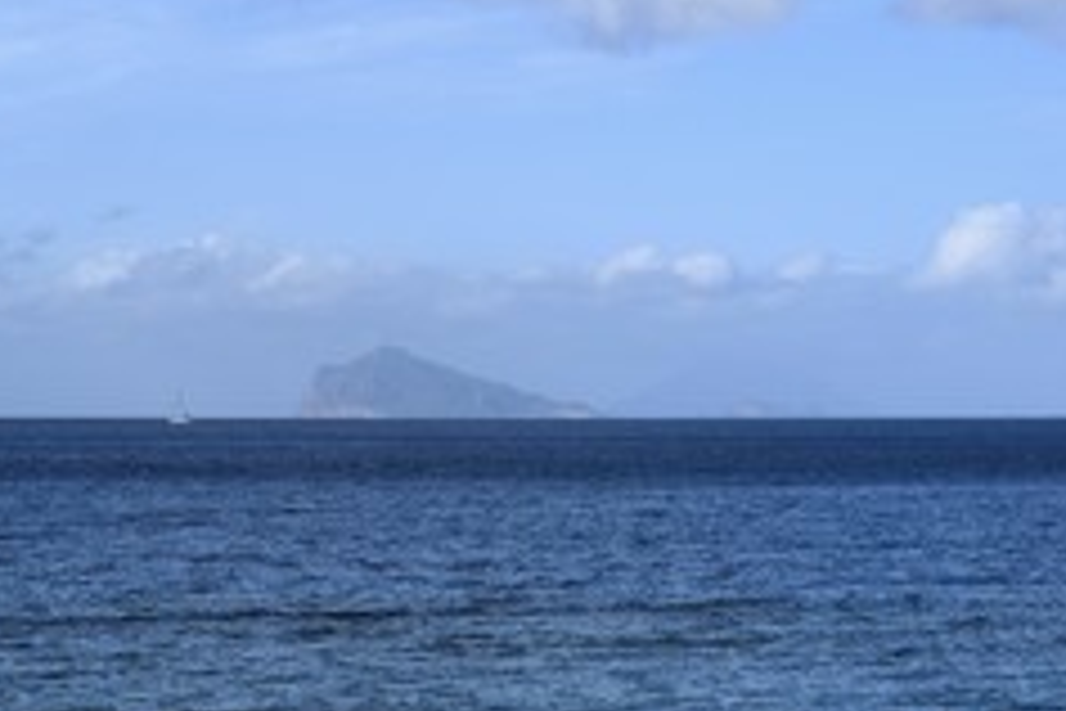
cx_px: 382
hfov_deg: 18.6
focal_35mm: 110
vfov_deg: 12.4
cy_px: 616
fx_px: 3257
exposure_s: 1/320
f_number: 13
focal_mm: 62
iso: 200
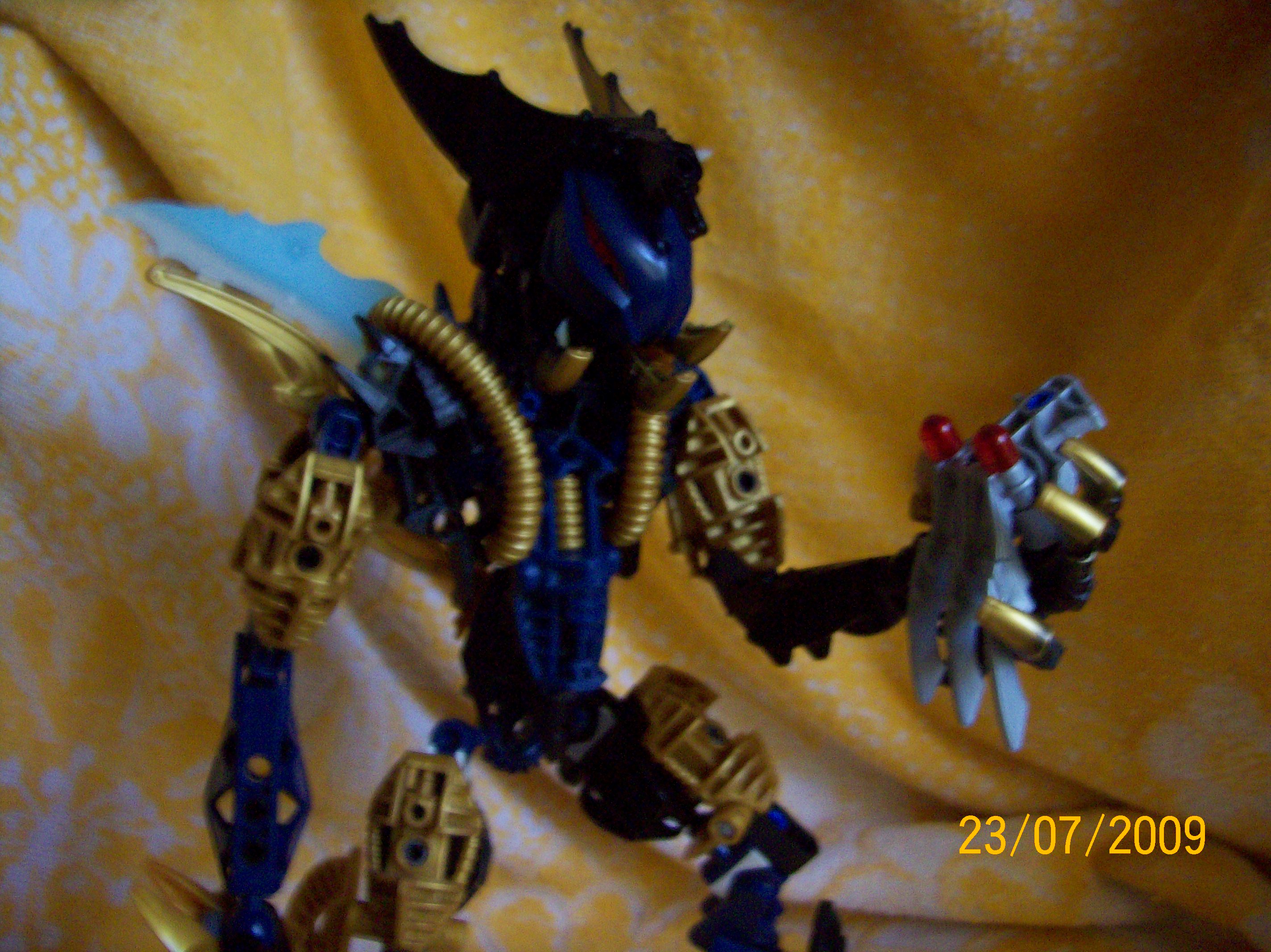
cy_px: 476
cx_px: 636
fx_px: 1321
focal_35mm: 36
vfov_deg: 39.6
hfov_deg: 51.4
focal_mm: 6
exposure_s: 1/8
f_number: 2.7
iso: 160
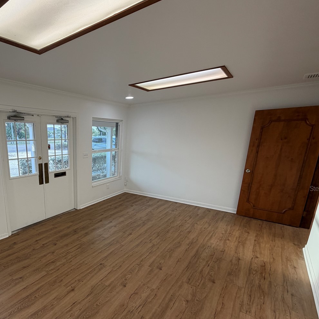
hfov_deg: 70.2
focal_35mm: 20
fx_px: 209
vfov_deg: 74.2
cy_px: 188
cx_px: 82
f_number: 2.2
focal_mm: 2.22
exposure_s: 1/120
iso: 100
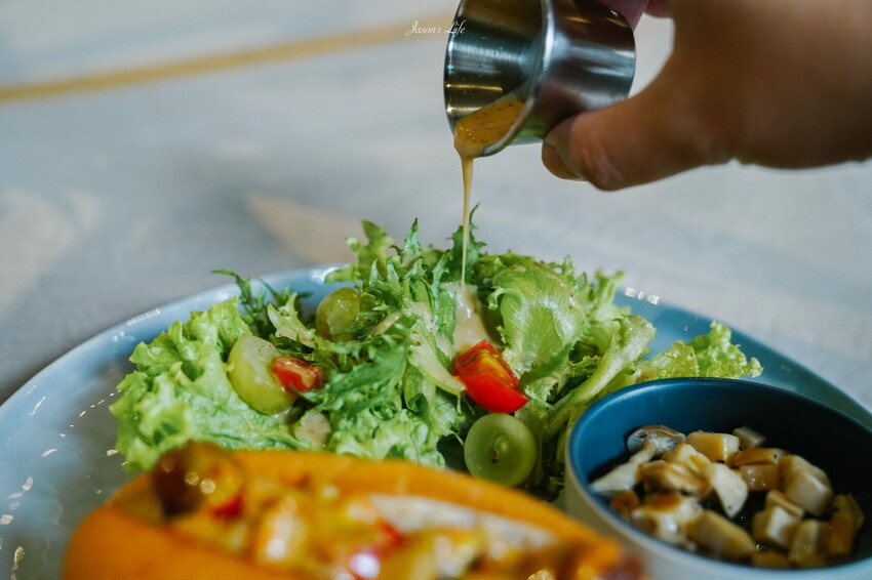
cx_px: 436
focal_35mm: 46
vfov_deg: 29.2
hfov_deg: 42.8
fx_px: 1114
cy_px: 290
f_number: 3.2
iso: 400
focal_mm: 46
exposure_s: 1/50
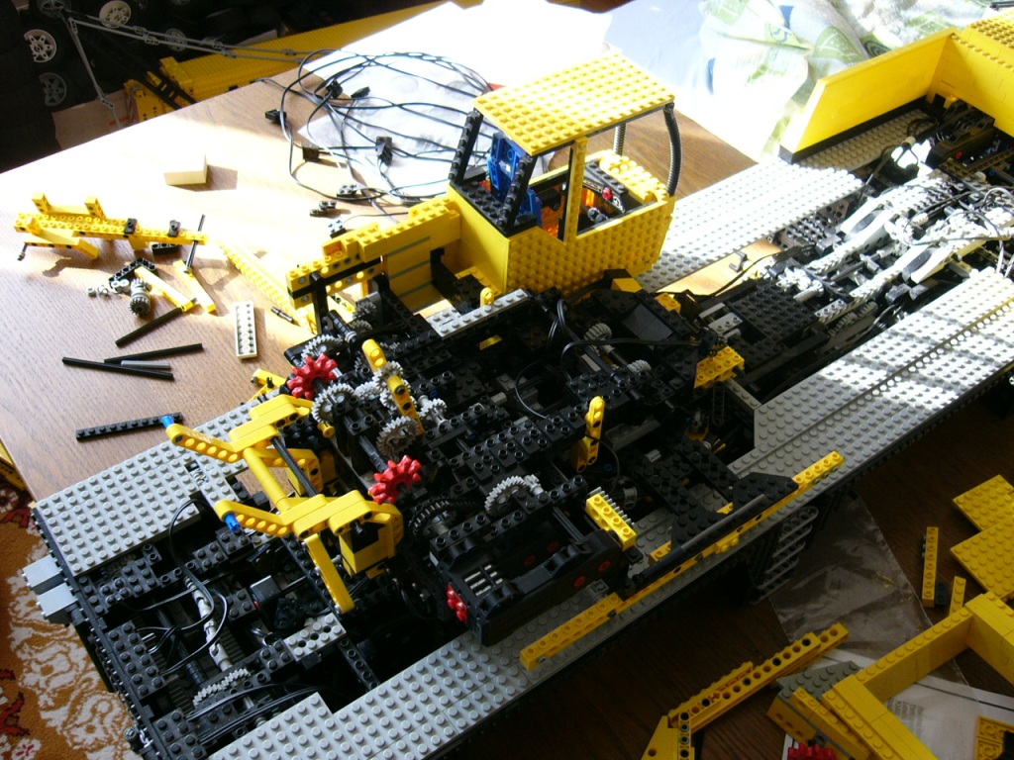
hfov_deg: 52.6
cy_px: 380
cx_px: 507
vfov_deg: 40.7
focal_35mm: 35
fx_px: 1025
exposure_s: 1/40
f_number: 2.8
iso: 100
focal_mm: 5.8
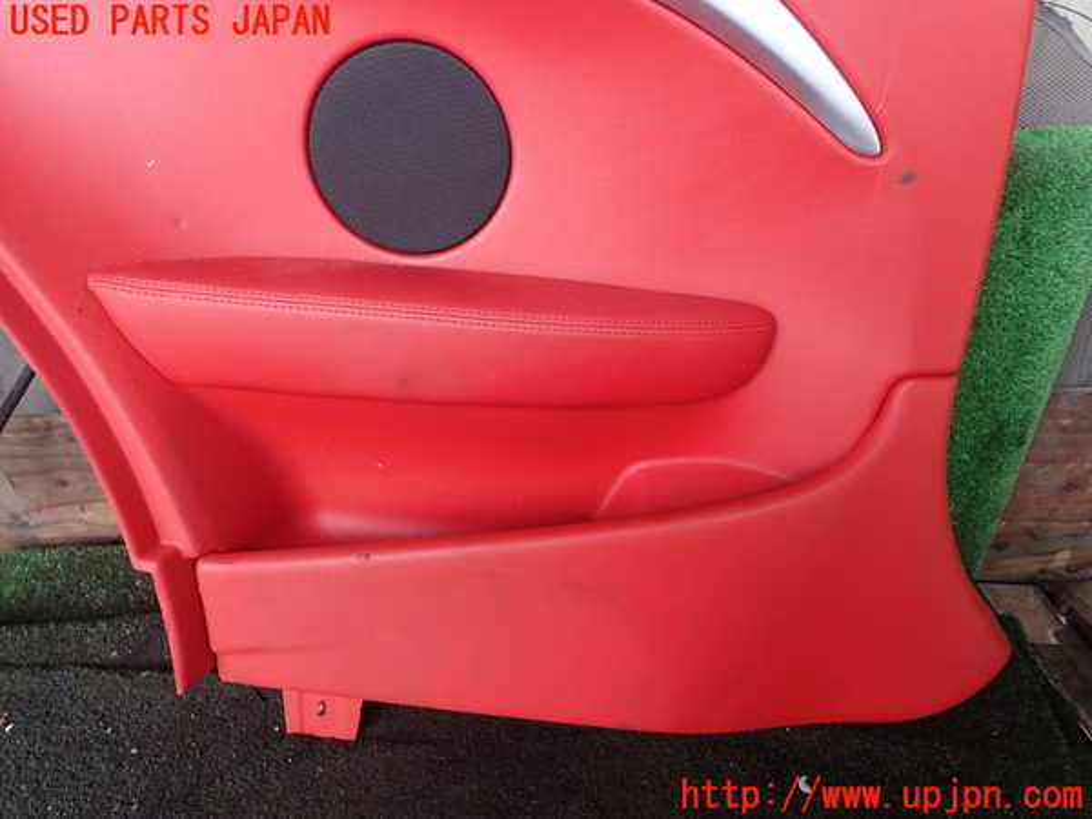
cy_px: 410
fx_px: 789
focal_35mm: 25
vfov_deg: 54.9
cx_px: 546
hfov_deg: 69.4
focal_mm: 4.5
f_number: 2.8
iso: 100
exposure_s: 1/60
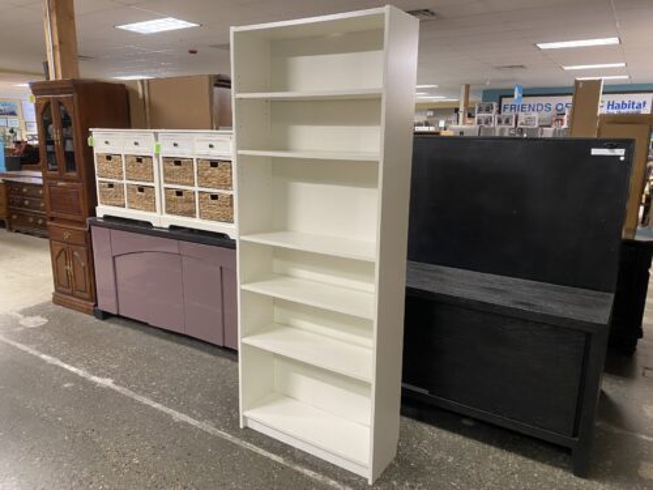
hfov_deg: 67.3
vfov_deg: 53.1
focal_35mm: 26
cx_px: 326
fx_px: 490
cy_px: 245
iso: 320
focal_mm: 4.25
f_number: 1.8
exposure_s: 1/60
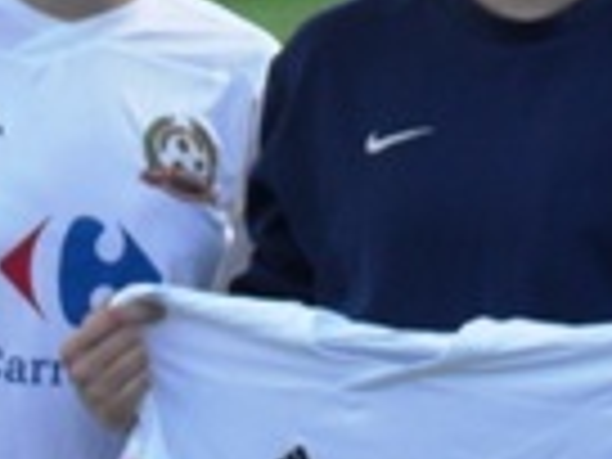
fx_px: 3996
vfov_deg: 6.6
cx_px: 662
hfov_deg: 8.7
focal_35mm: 226
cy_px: 130
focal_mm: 13.6
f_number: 5
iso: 100
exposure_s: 1/125
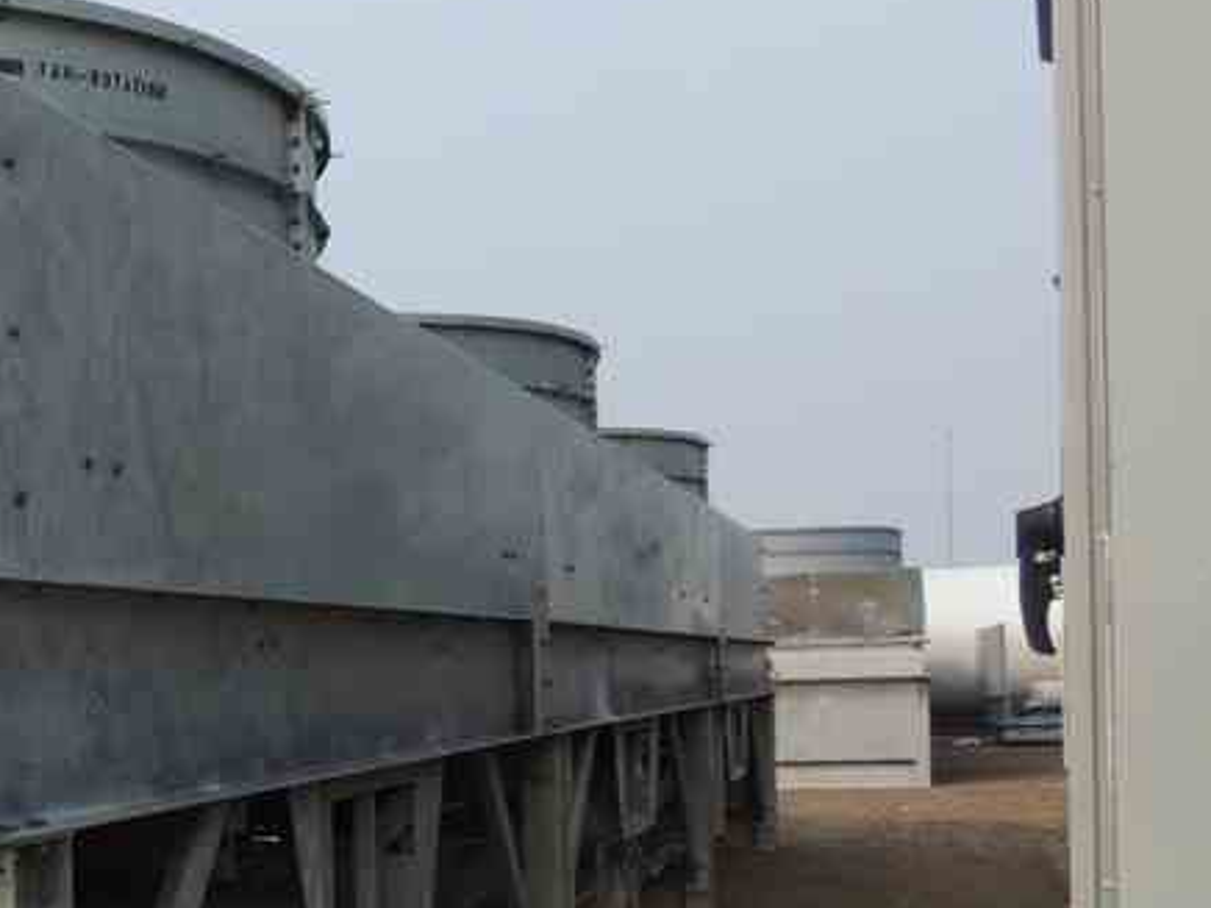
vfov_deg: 26.1
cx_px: -169
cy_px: 733
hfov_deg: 30.6
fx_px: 1924
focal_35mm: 55
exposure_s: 1/1000
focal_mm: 4.3
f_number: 3
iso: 100
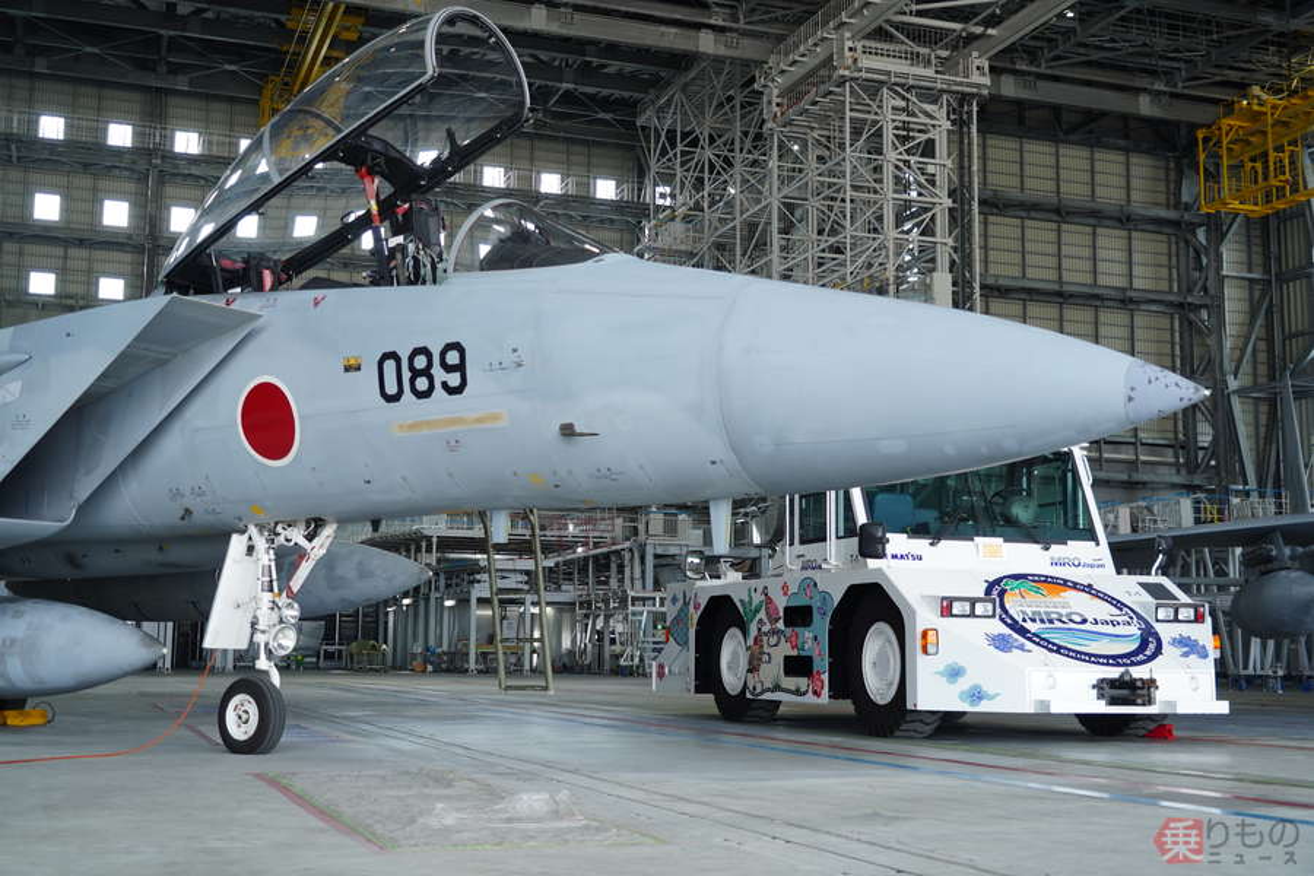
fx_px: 1496
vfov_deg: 32.6
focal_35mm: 41
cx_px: 657
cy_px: 438
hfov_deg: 47.4
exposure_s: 1/125
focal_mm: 41
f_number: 4.5
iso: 250
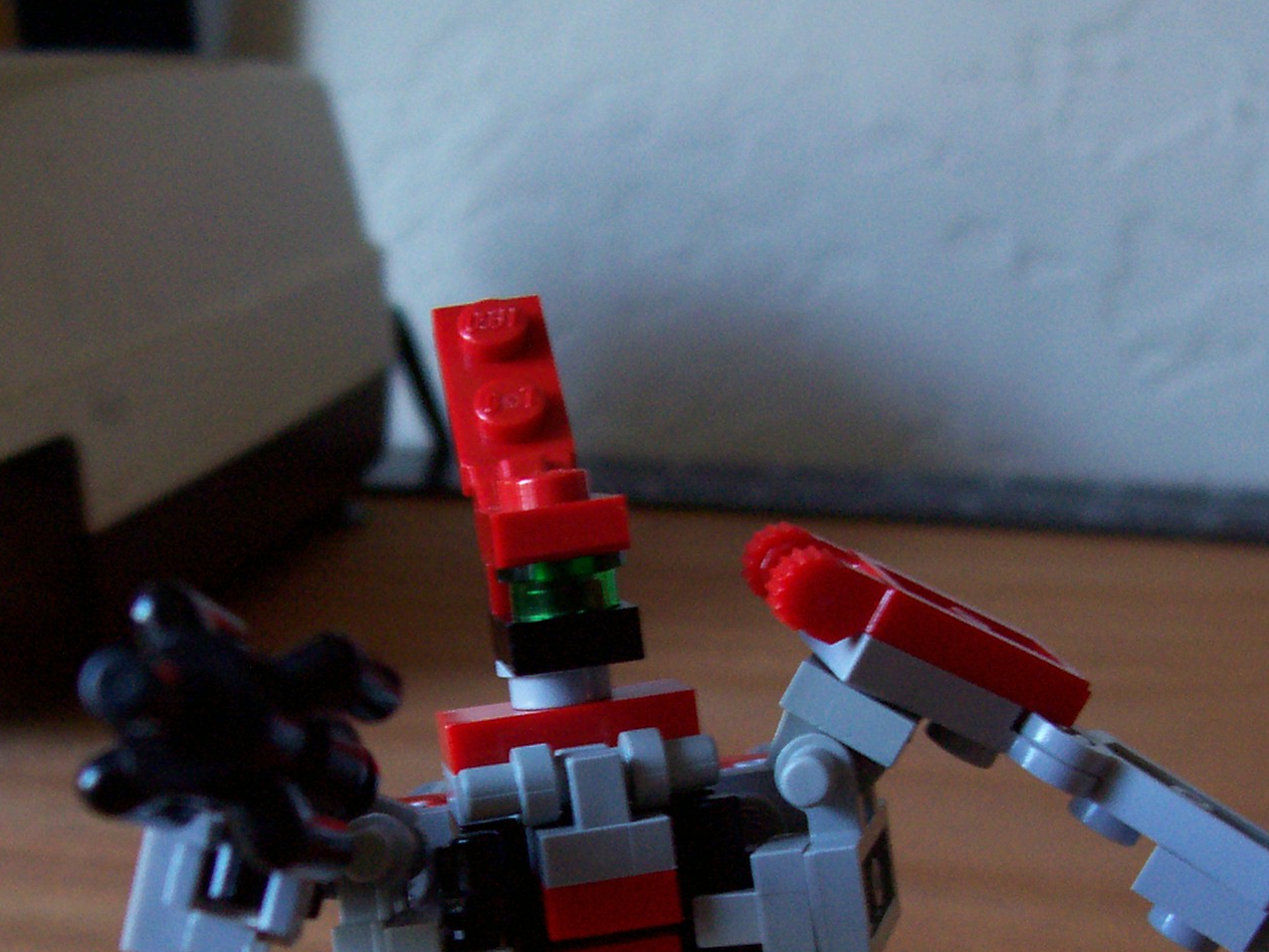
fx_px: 2274
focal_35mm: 62
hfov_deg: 31.2
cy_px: 829
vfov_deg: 23.1
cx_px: 582
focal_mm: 5.6
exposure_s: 1/8
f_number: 2.7
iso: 160
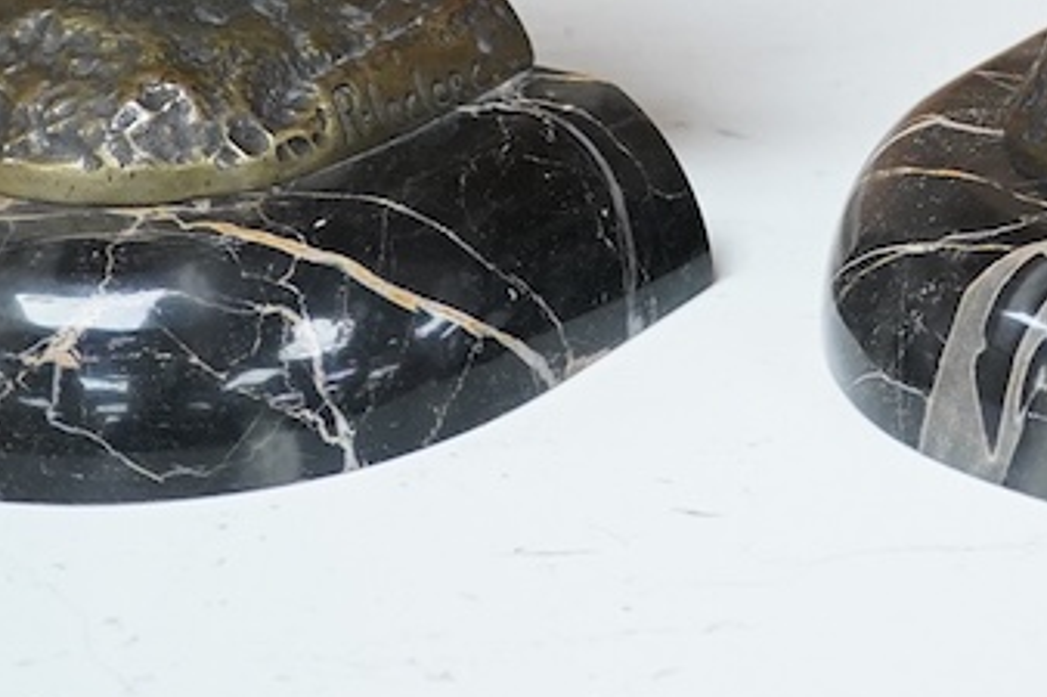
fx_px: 4360
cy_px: -427
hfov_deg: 13.6
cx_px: 918
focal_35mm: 150
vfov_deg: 8.9
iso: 3200
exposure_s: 1/400
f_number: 4.5
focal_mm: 30
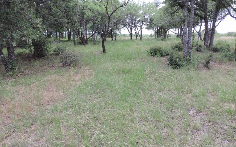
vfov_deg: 47.5
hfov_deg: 70.4
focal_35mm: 26
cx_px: 118
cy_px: 64
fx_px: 167
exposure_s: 1/50
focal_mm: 4.3
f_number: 3
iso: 80
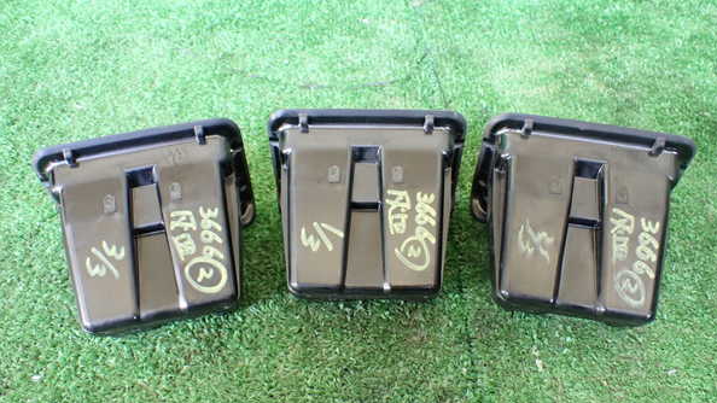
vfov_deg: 35.6
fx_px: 627
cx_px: 361
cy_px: 214
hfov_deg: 59.5
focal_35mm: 33
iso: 800
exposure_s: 1/60
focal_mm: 5.4
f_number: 2.3
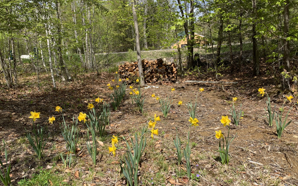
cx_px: 147
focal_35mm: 28
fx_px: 227
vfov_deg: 44.5
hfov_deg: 66.5
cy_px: 97
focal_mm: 4.25
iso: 25
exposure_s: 1/1585
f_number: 1.8
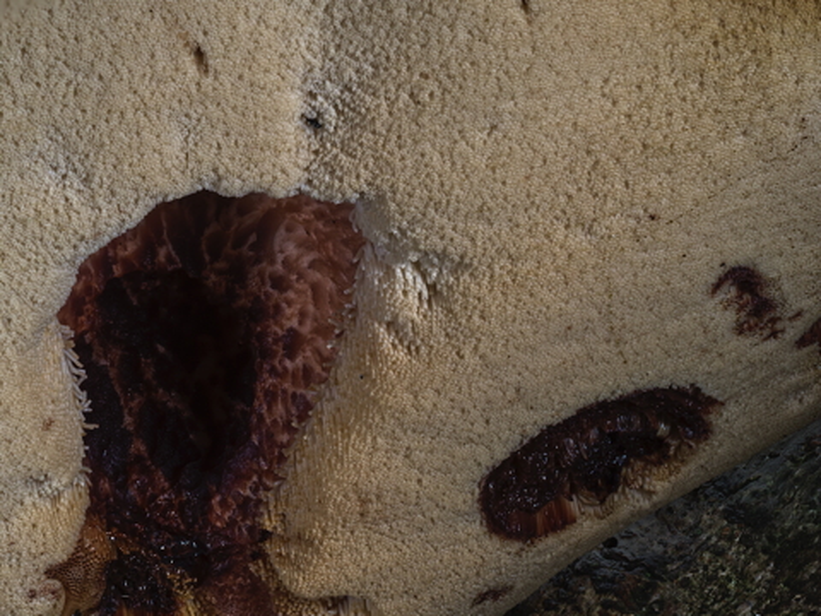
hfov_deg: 16.4
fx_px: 2846
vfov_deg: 12.3
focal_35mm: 120
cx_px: 410
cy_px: 308
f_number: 8
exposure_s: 1/40
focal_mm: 60
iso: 200
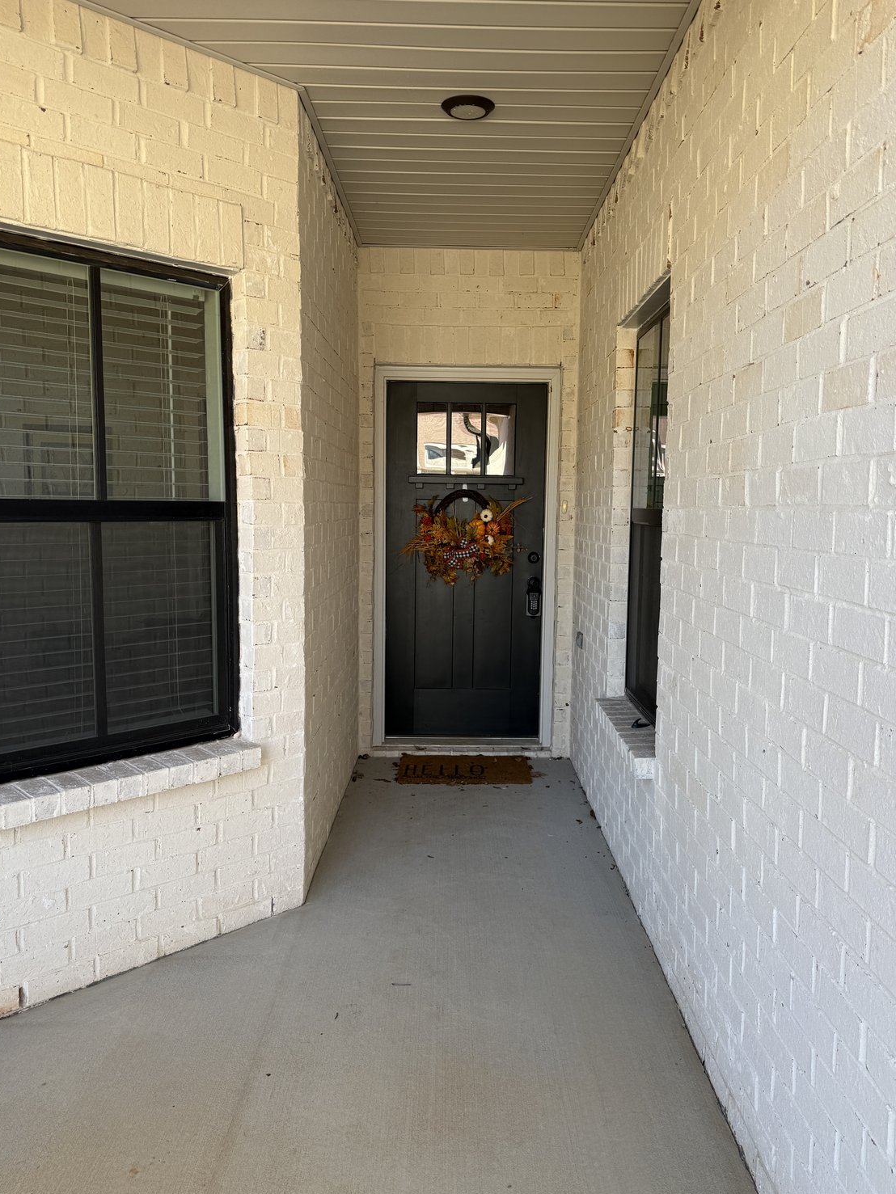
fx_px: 897
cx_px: 476
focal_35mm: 26
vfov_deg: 67.3
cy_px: 595
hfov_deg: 53.0
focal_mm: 6.76
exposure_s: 1/344
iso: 80
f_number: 1.78
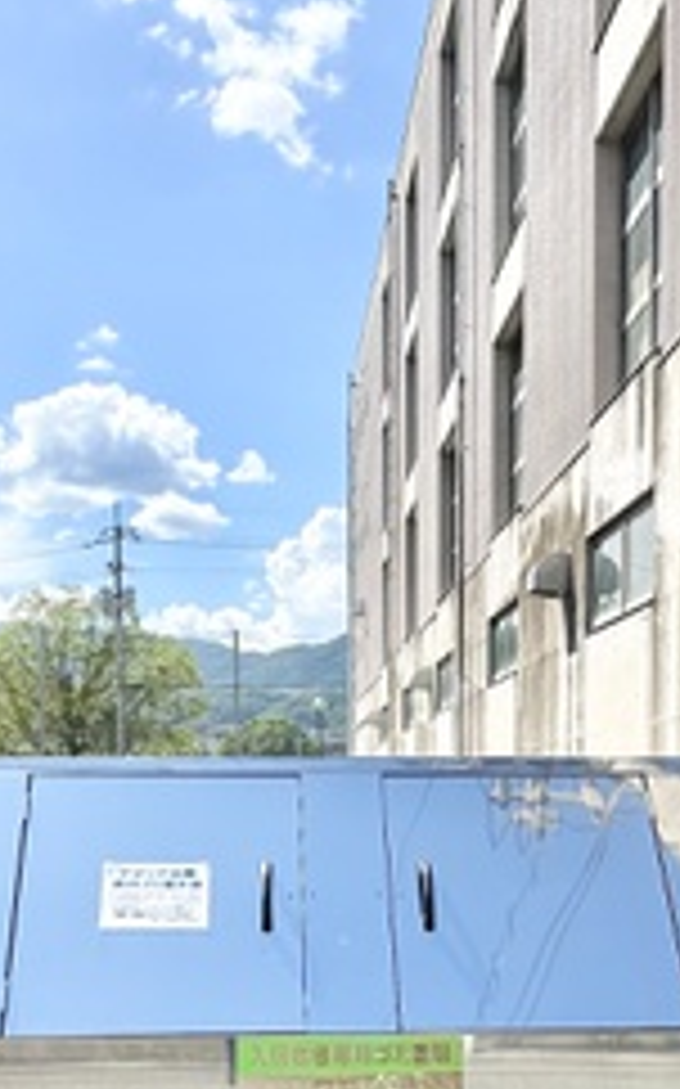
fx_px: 1277
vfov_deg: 44.1
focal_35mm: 43
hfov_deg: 29.8
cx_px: 324
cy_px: 866
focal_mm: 2.22
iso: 50
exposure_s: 1/1984
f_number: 2.2
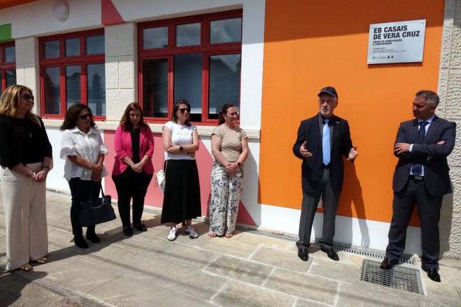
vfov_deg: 53.1
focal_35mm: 24
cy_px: 154
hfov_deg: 73.7
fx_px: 307
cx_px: 230
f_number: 6.3
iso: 2000
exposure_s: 1/2000
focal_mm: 8.8
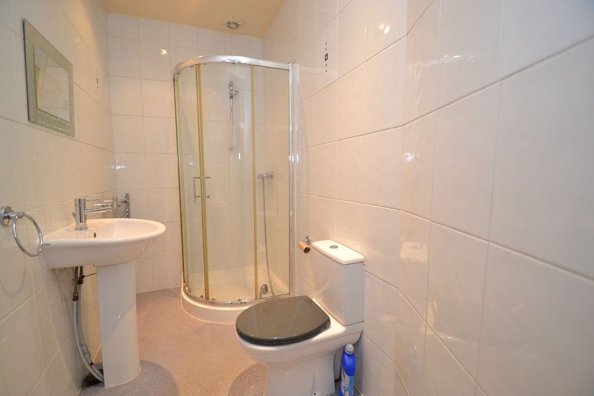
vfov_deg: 77.3
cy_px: 198
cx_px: 297
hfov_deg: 100.4
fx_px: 248
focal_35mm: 15
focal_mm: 10
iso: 1000
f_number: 3.5
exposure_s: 1/60
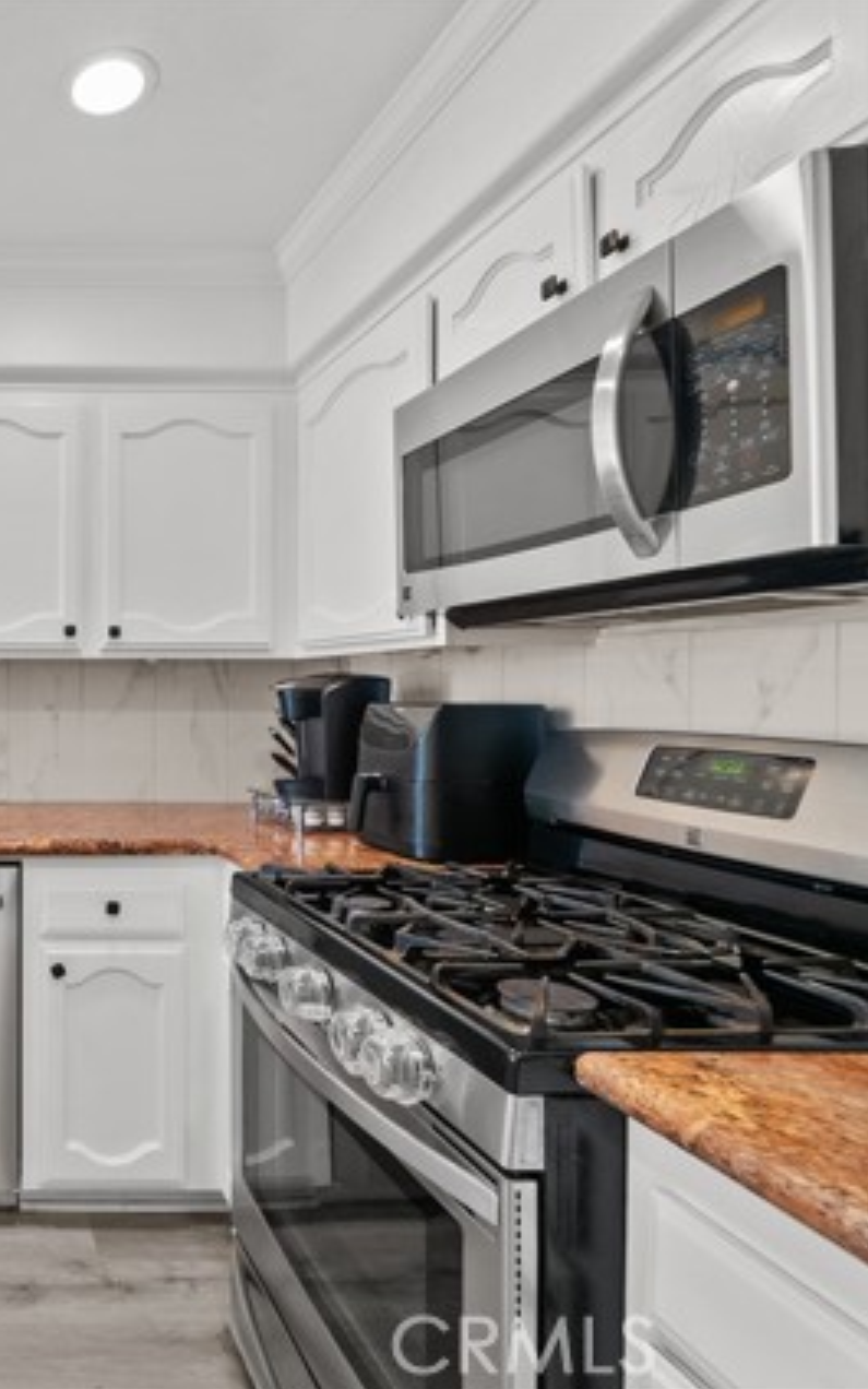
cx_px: -72
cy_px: 693
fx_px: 757
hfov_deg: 45.7
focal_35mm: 20
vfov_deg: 85.1
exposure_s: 1/3
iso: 200
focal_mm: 13
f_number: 9
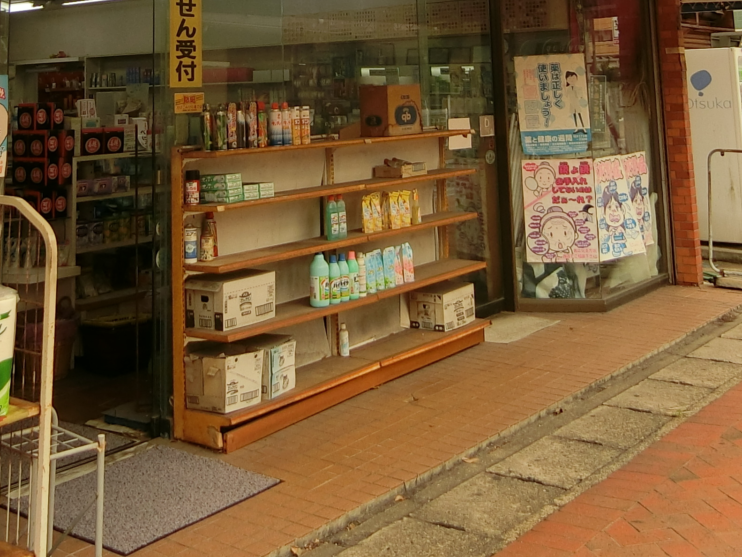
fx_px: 1029
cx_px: 311
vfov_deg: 27.1
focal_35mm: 48
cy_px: -97
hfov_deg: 39.5
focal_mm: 4.06
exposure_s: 1/320
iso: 80
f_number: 2.7
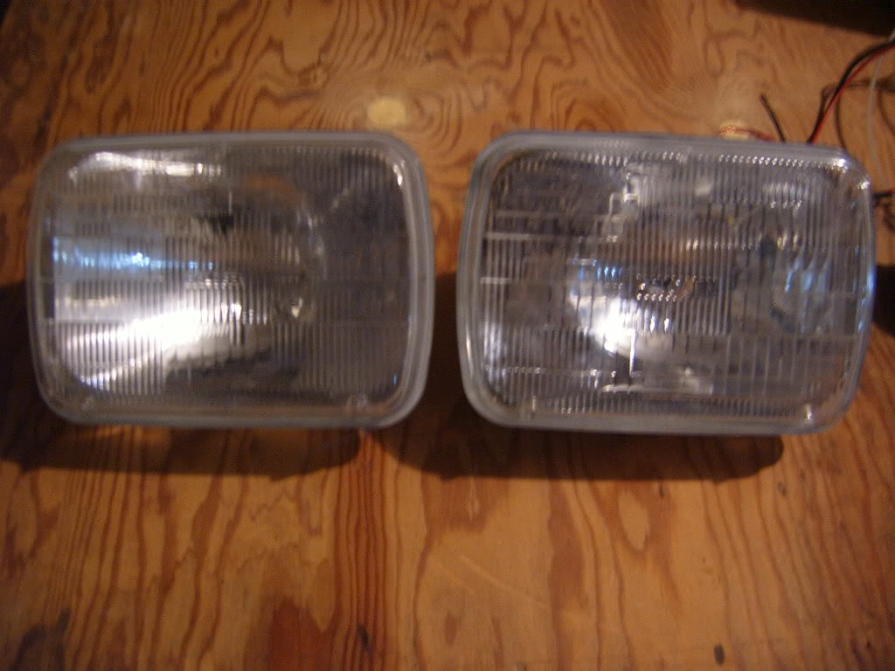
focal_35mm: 37
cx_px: 448
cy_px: 336
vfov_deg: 38.7
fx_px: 957
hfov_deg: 50.1
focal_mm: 6.2
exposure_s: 1/3
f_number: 2.9
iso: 141
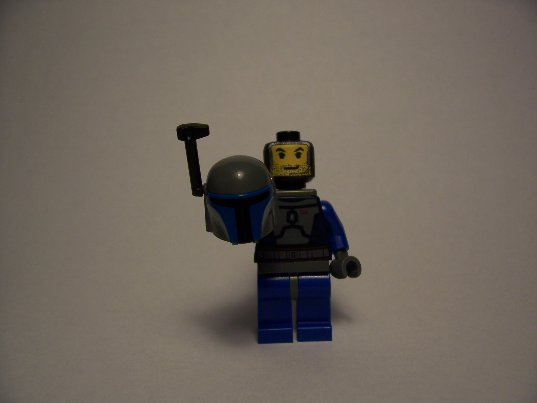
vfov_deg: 41.8
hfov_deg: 54.0
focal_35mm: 34
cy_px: 202
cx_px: 268
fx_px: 527
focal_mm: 5.6
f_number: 2.7
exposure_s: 1/125
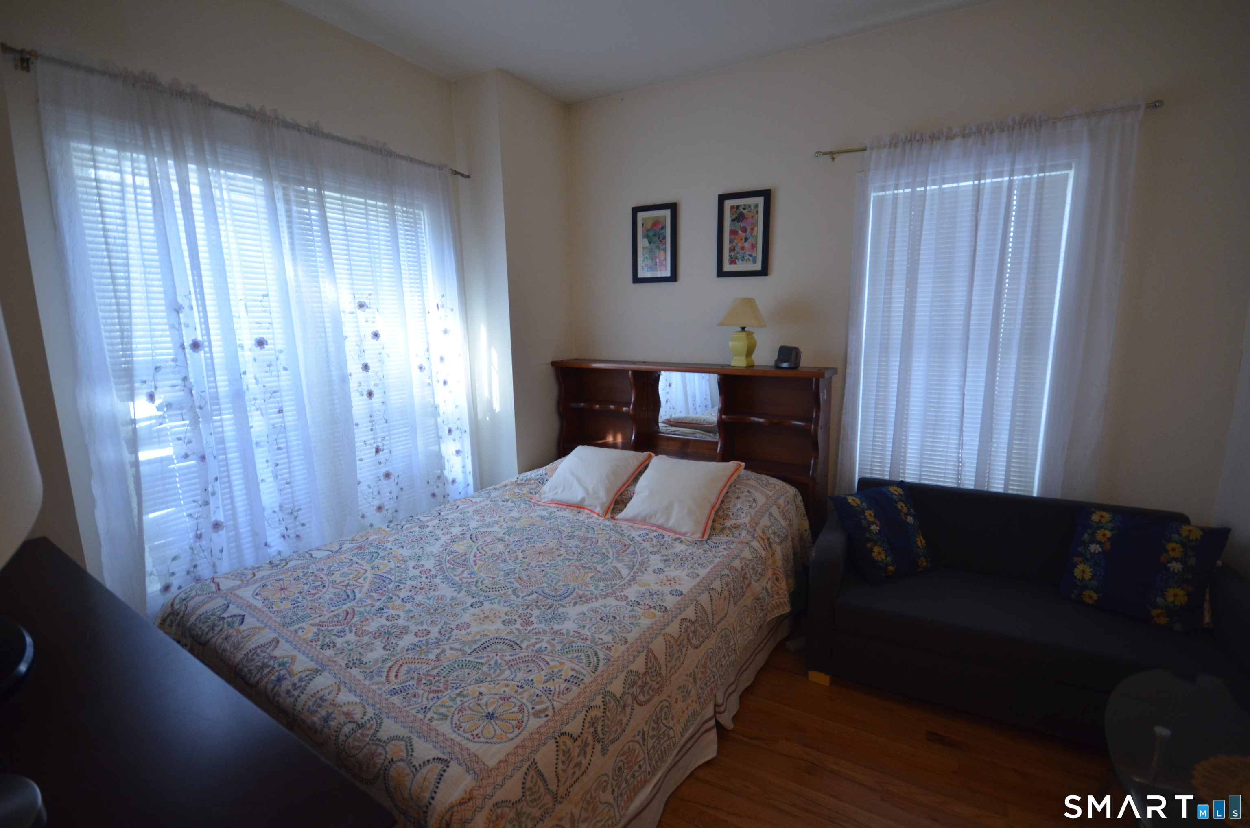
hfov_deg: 100.5
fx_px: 520
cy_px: 414
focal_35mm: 15
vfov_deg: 77.1
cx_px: 625
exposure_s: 1/60
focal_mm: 10
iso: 640
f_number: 4
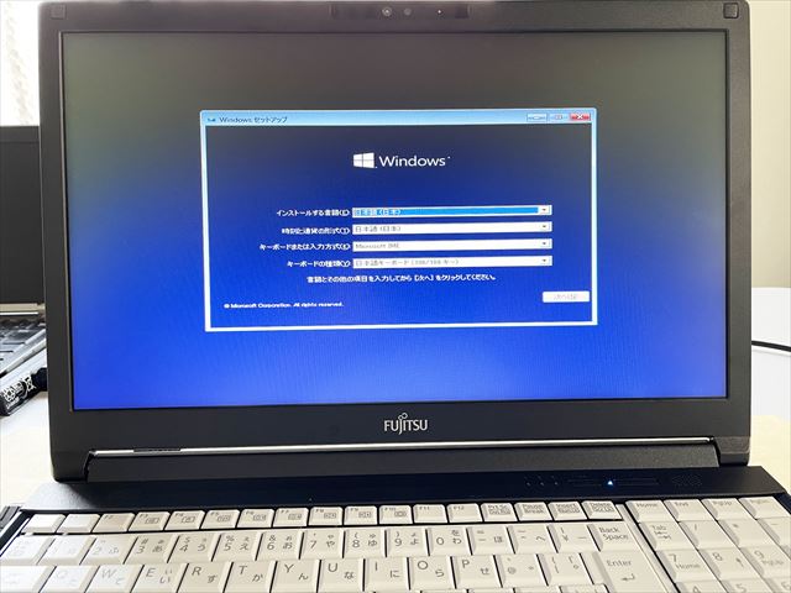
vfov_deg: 53.1
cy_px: 296
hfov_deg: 67.3
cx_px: 396
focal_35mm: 26
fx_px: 594
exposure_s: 1/60
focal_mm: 4.2
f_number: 1.6
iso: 200
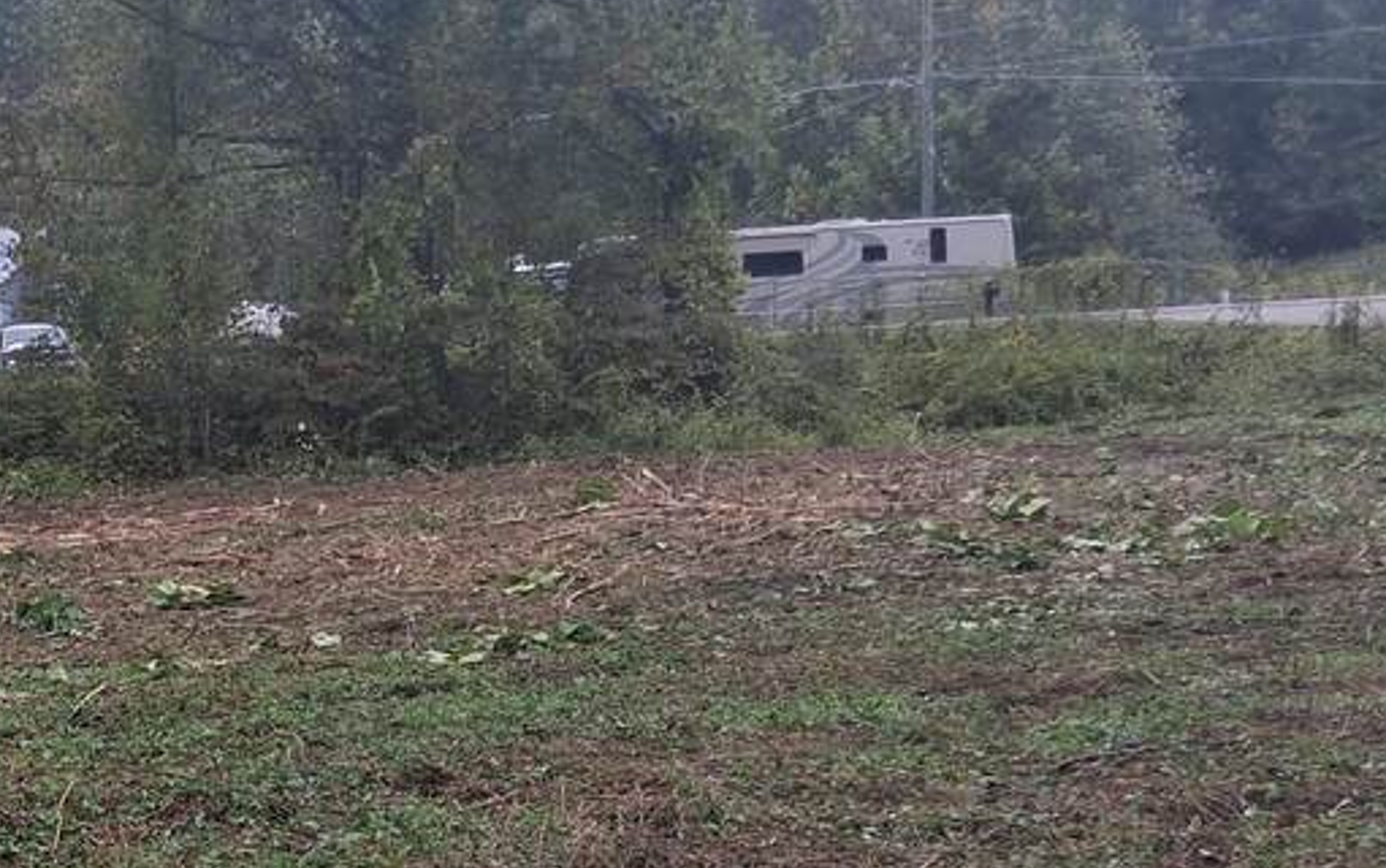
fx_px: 2608
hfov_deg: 26.9
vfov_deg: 18.8
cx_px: -203
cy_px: 651
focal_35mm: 69
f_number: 1.8
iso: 25
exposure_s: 1/179
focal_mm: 3.98
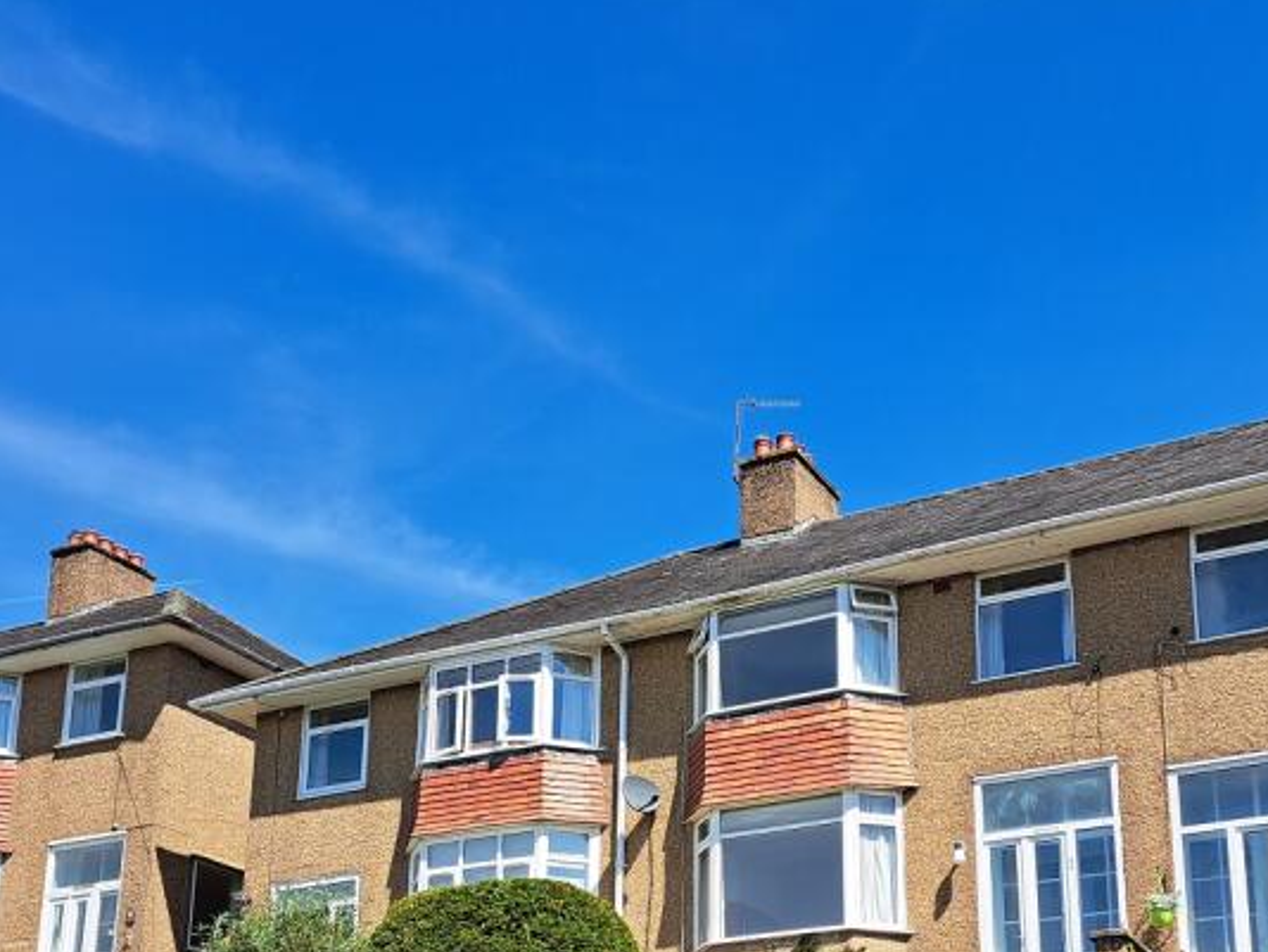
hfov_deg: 41.1
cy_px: 900
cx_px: 717
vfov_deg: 29.9
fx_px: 1686
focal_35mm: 46
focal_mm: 5.23
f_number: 1.8
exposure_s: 1/1221
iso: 50
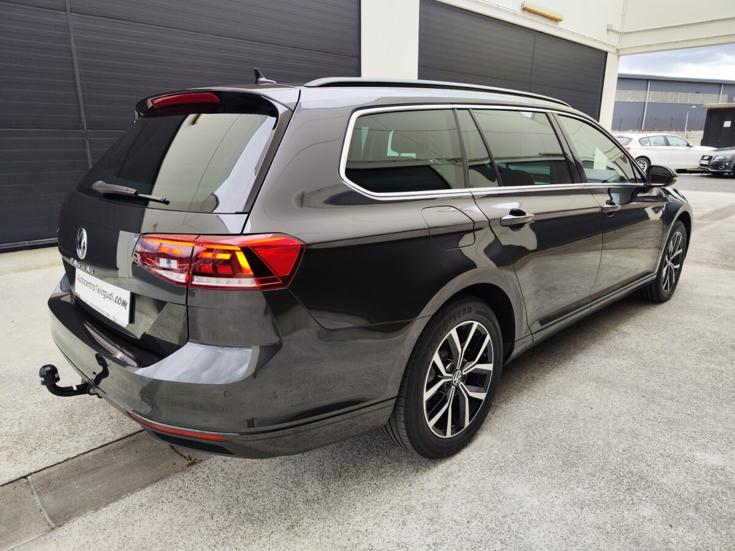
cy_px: 276
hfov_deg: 73.9
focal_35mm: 23
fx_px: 488
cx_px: 368
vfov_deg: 58.9
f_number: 1.69
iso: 74
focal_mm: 7.01
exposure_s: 1/100
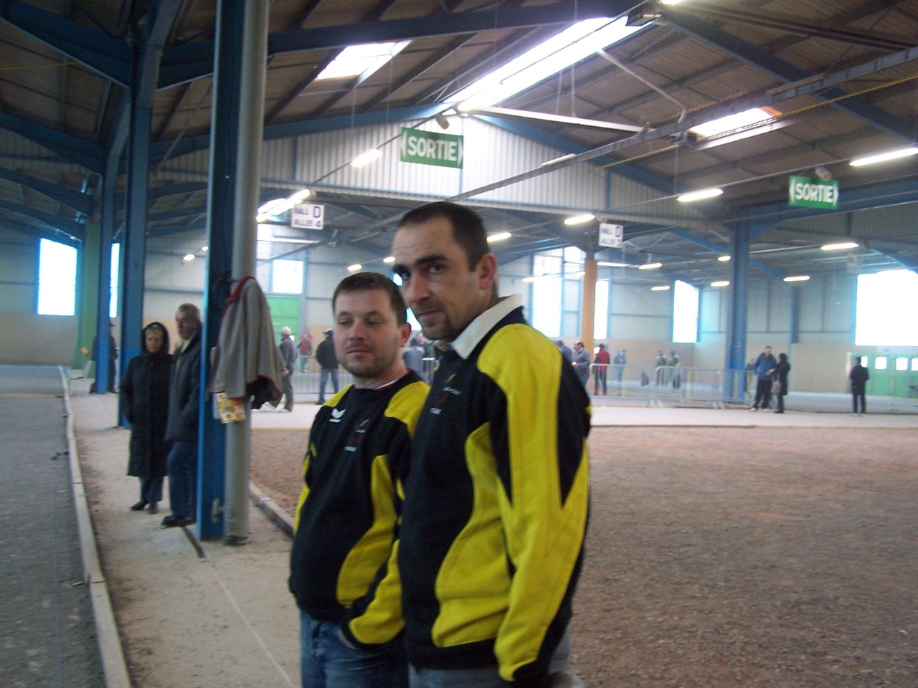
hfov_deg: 49.0
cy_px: 344
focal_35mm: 38
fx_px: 1008
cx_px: 459
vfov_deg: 37.7
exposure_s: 1/10
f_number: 2.8
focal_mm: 6.3
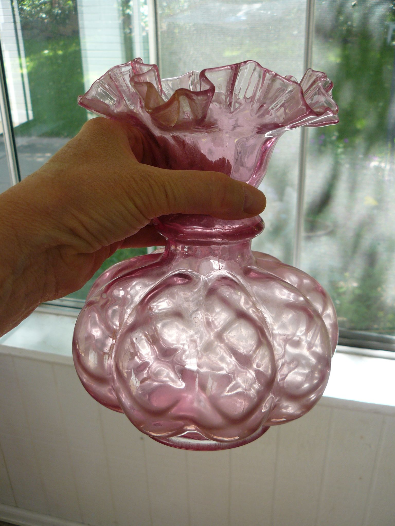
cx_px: 198
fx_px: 548
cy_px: 263
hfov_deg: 39.7
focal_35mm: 36
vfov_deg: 51.4
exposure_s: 1/100
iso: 100
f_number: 3.2
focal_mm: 6
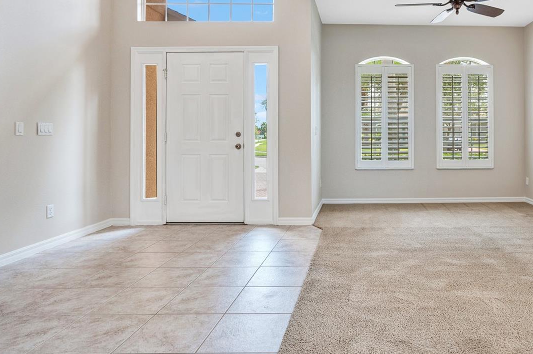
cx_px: 370
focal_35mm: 24
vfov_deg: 52.7
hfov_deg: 70.8
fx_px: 355
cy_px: 142
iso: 640
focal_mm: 16
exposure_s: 1/80
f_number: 7.1
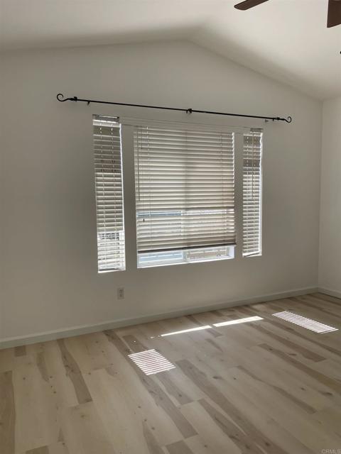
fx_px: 341
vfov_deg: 67.3
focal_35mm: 26
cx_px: 170
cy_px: 227
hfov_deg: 53.1
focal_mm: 4.2
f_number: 1.6
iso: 32
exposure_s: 1/452
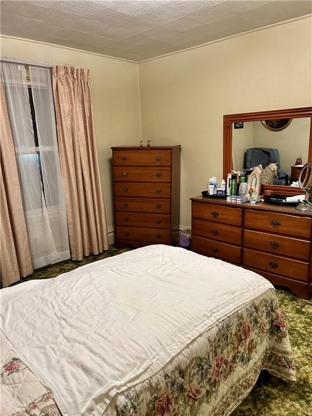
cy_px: 208
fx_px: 312
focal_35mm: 26
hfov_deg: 53.1
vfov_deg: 67.3
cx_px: 156
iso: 250
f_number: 1.5
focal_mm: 5.7
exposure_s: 1/60
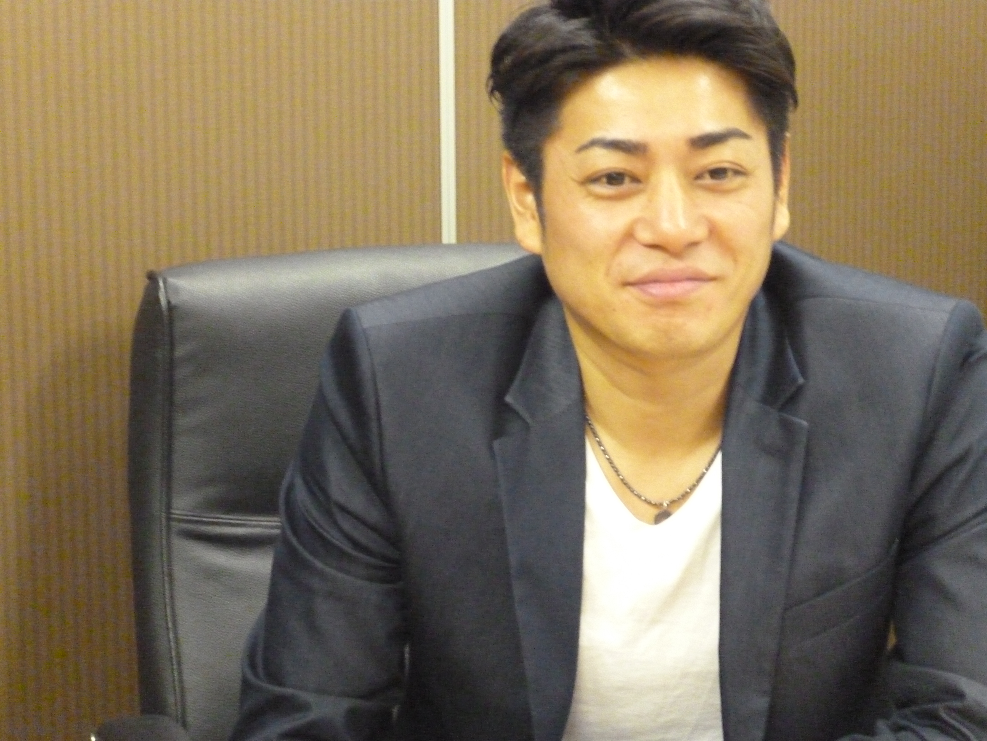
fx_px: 3193
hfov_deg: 17.6
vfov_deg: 13.2
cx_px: 494
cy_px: 370
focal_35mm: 112
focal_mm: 20
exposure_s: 1/8
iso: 1600
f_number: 6.5
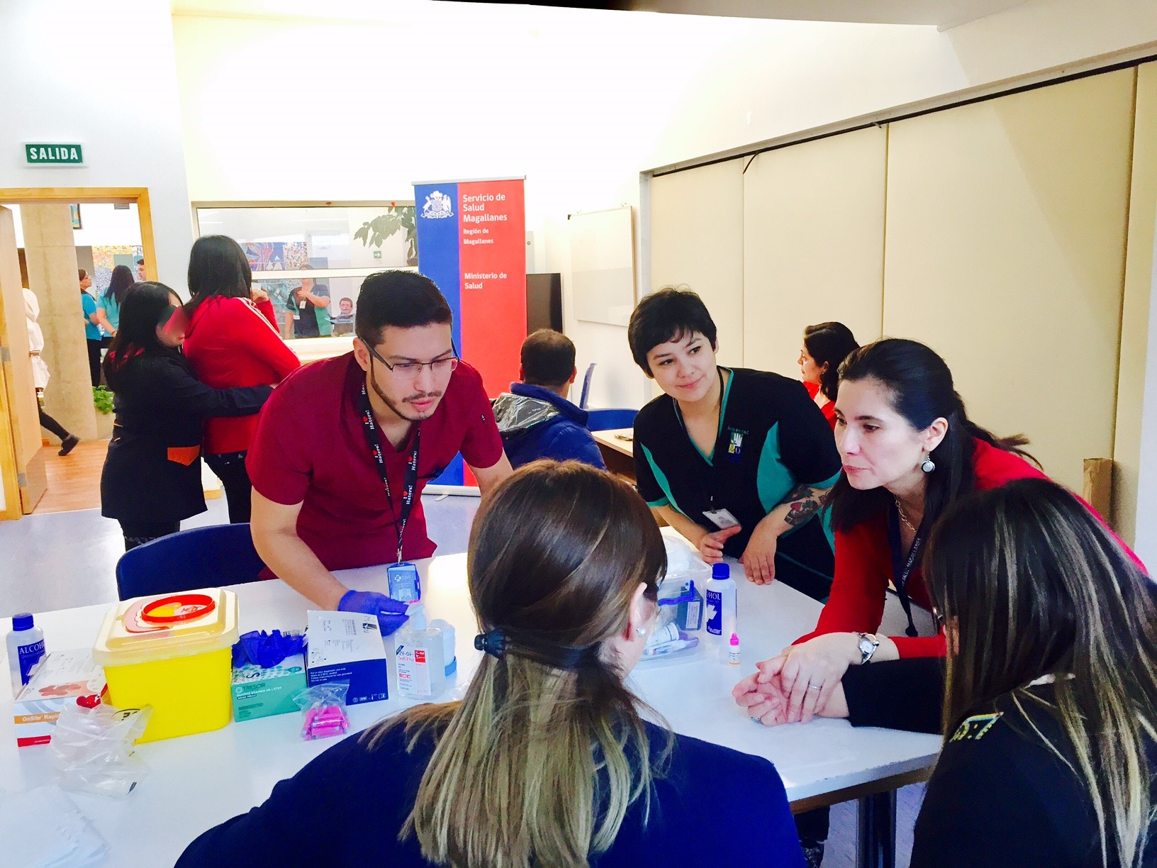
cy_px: 434
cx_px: 578
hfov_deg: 61.7
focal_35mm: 29
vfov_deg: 48.2
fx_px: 969
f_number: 2.2
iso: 40
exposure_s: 1/33
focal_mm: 4.15
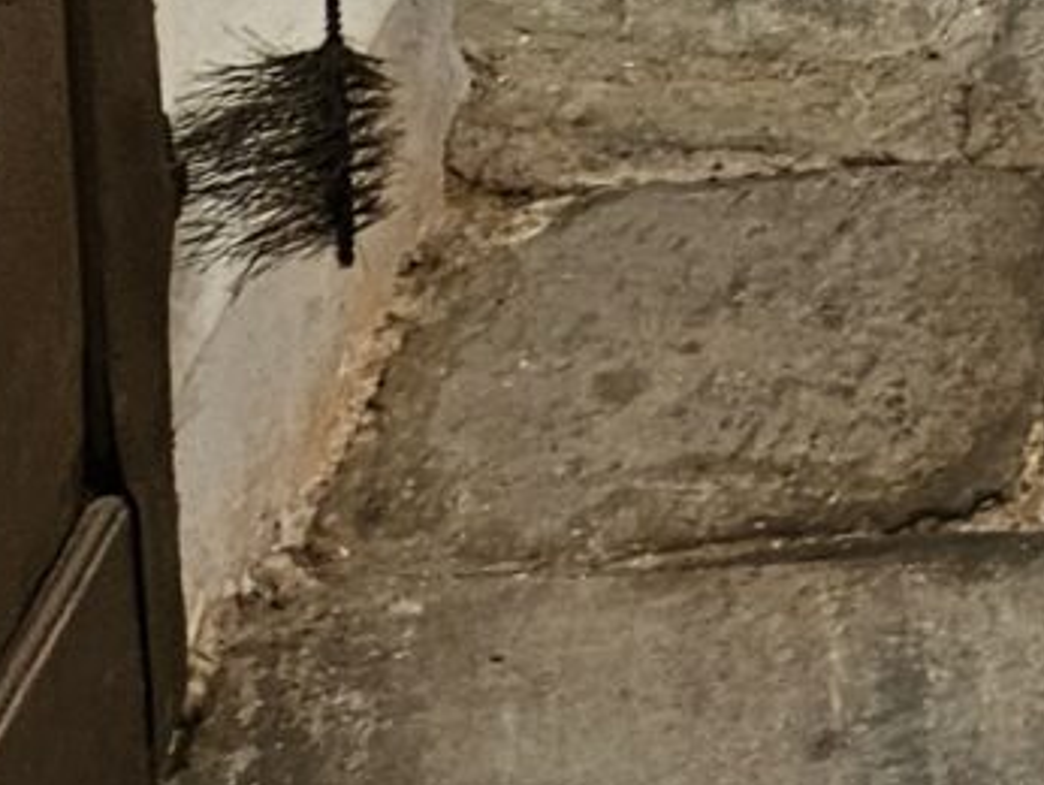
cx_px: 2758
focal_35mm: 170
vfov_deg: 7.4
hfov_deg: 9.8
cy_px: -1757
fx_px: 5131
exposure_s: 1/100
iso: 160
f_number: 1.8
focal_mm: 5.4
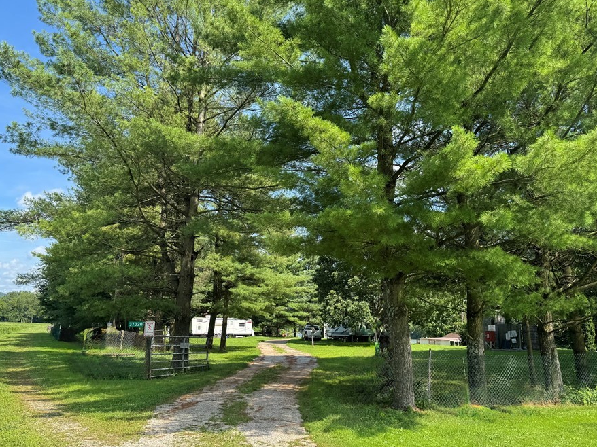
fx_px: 483
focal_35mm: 28
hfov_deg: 63.4
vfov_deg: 49.7
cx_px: 309
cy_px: 240
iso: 80
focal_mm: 6.76
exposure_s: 1/1456
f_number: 1.78
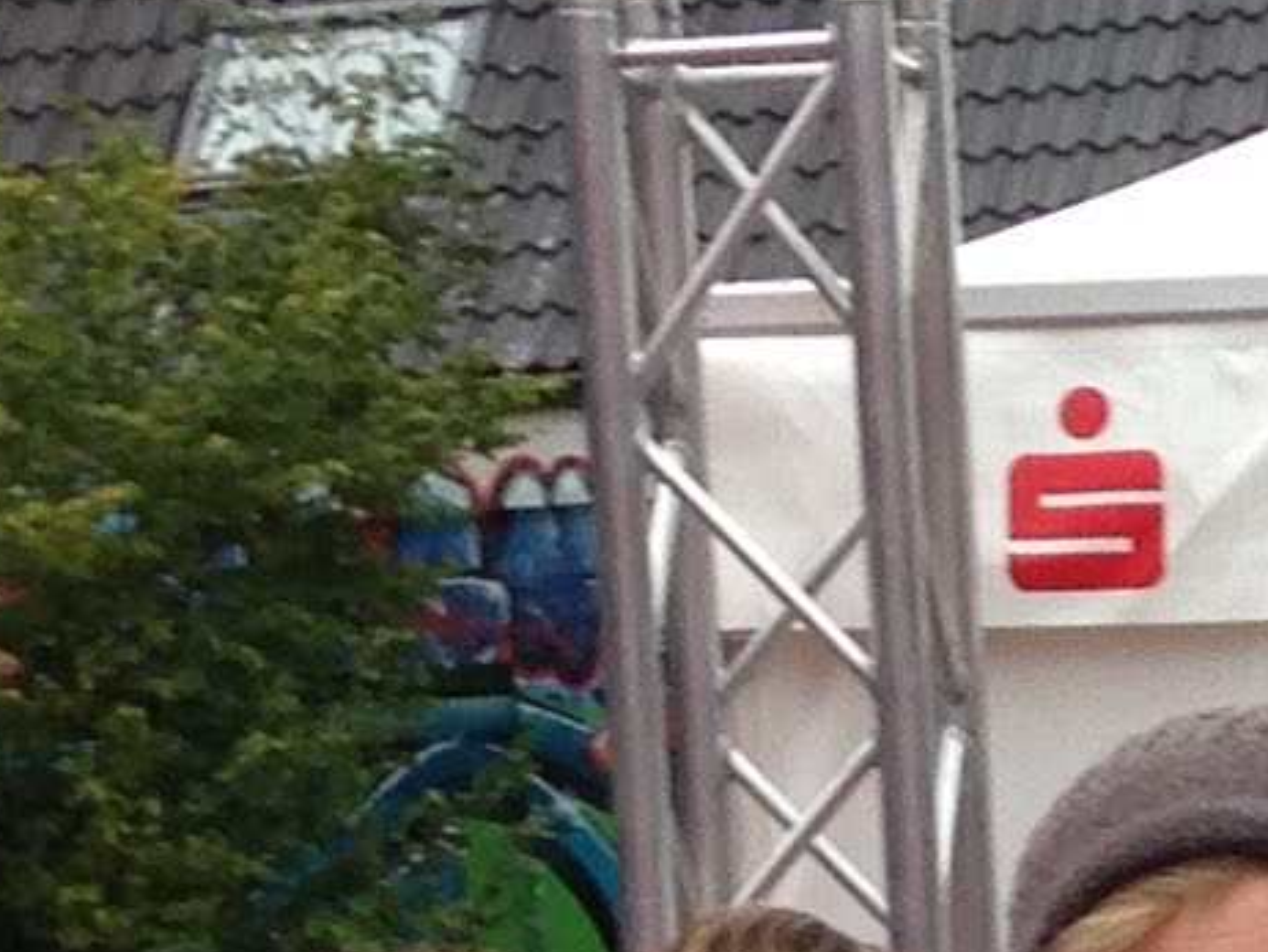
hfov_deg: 8.4
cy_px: 2442
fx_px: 8539
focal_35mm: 233
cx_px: 1320
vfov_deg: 6.1
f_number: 2.4
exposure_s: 1/120
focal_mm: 4.12
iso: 50
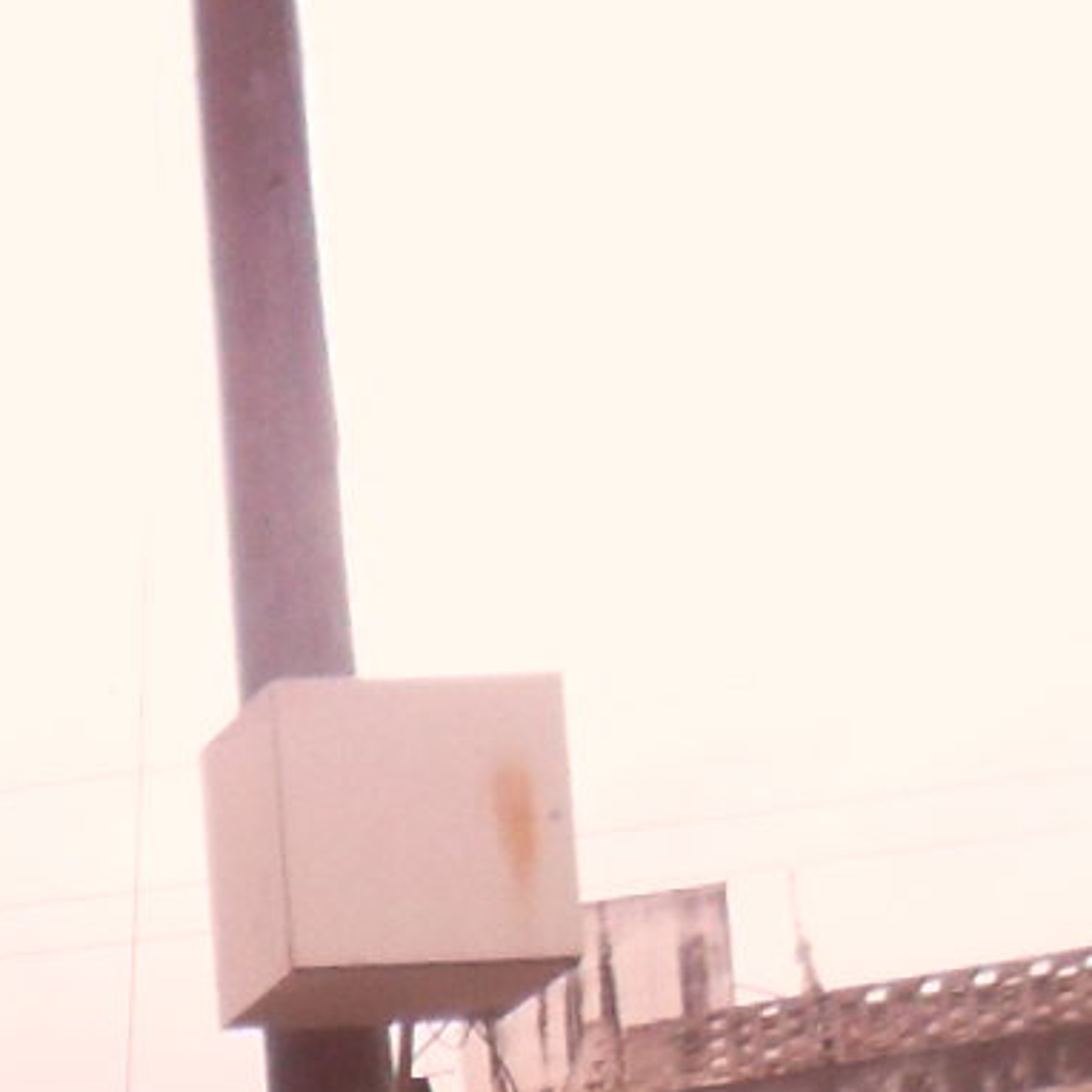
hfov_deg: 11.5
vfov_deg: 12.1
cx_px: -1446
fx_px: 4568
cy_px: 2181
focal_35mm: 128
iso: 100
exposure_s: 1/500
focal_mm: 4.9
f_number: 3.5
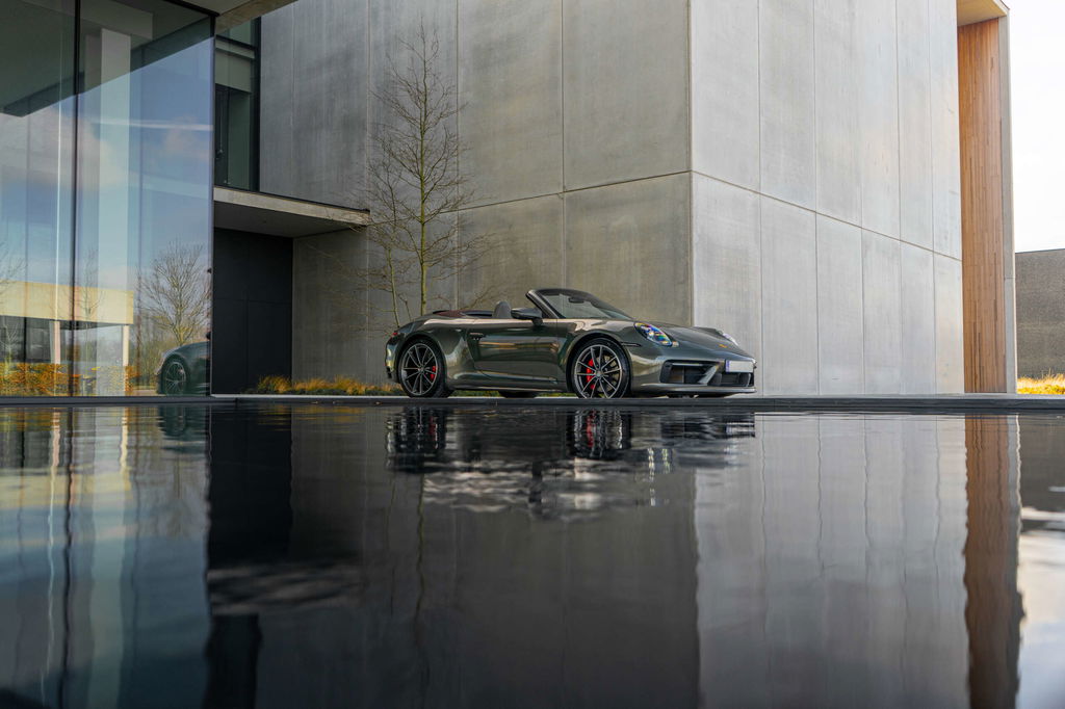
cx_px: 532
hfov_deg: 60.3
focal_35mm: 31
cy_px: 354
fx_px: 917
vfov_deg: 42.3
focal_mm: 31
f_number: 5
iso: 100
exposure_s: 1/100
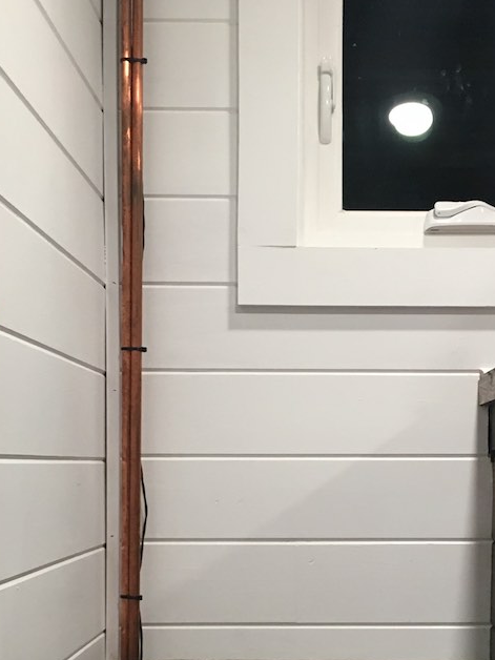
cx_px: 342
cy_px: 507
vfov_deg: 30.1
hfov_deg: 23.2
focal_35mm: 63
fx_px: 1201
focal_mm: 4.15
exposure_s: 1/30
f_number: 2.2
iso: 100
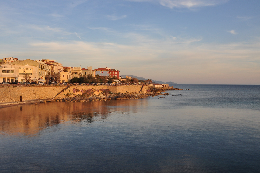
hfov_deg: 58.5
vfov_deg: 41.0
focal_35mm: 32
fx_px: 231
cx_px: 111
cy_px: 84
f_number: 20
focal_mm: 18
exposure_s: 1/25
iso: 200
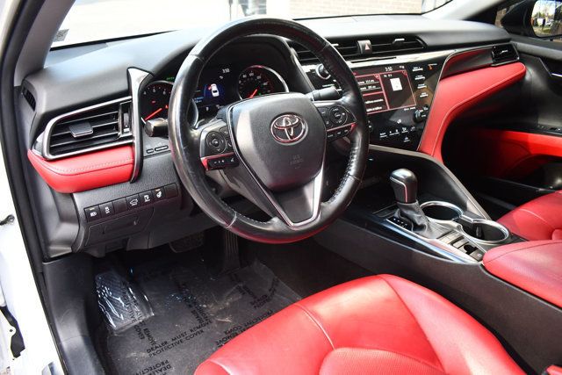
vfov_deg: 48.0
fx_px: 422
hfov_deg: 67.4
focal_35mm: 27
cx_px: 281
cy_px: 188
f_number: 3.5
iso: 1400
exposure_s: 1/125
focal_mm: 18
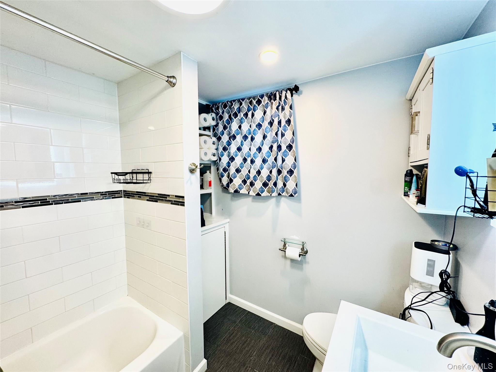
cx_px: 248
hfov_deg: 102.1
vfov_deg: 85.7
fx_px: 201
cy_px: 186
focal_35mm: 14
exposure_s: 1/120
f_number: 2.2
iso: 125
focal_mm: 2.22
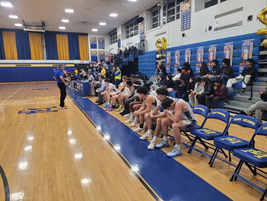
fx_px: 201
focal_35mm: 26
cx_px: 134
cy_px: 100
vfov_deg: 53.1
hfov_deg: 67.3
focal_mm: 5.4
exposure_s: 1/40
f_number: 1.8
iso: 160
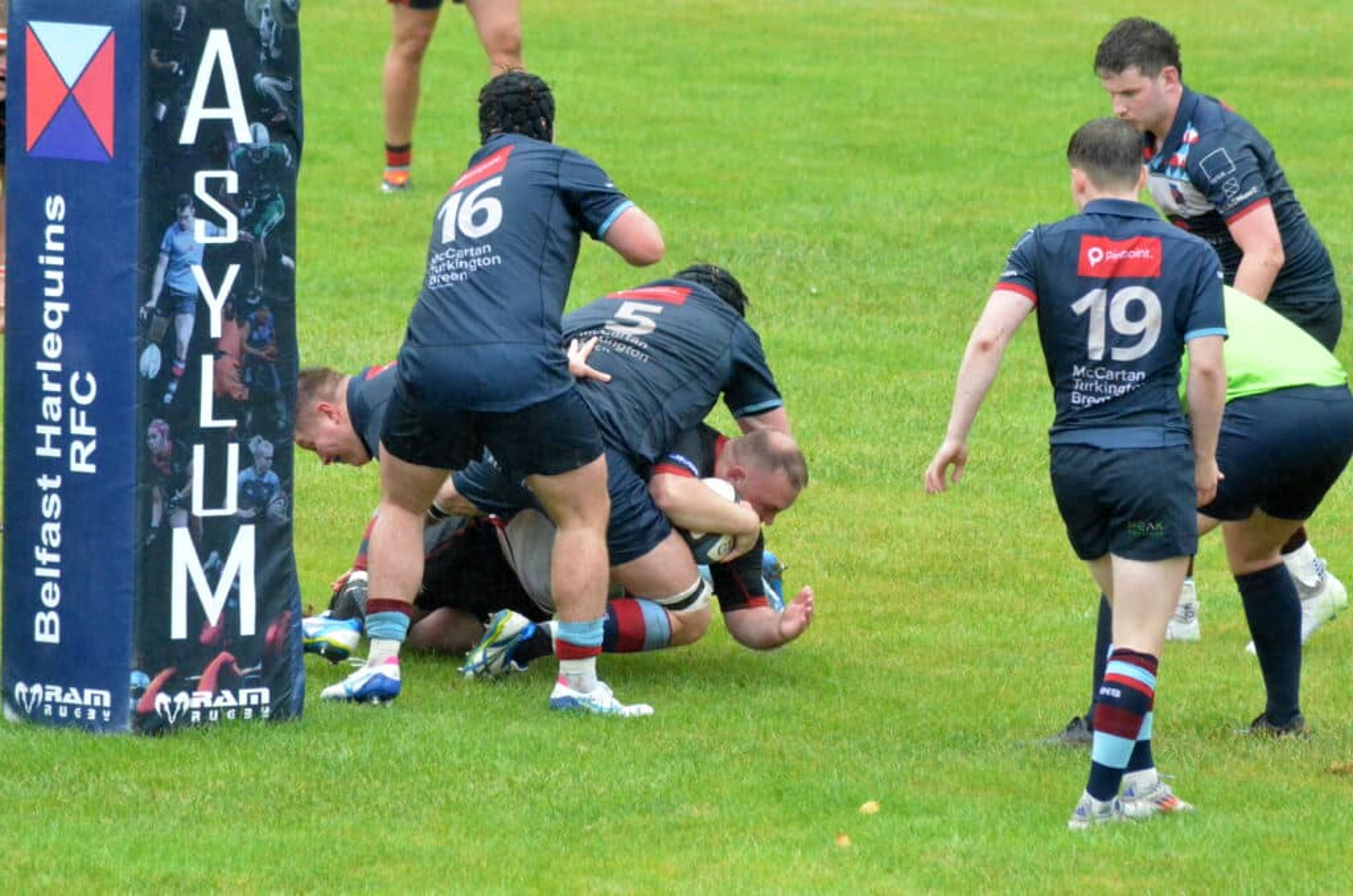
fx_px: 16876
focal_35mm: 450
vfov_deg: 3.0
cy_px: 448
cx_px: 676
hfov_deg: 4.6
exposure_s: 1/3200
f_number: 13
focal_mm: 300
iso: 6400
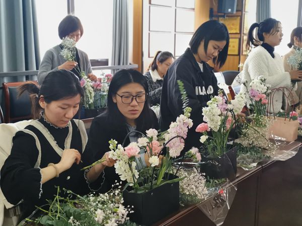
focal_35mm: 44
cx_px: 151
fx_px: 384
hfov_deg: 42.9
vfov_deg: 32.9
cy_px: 113
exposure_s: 1/100
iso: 400
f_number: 1.8
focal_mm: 5.58
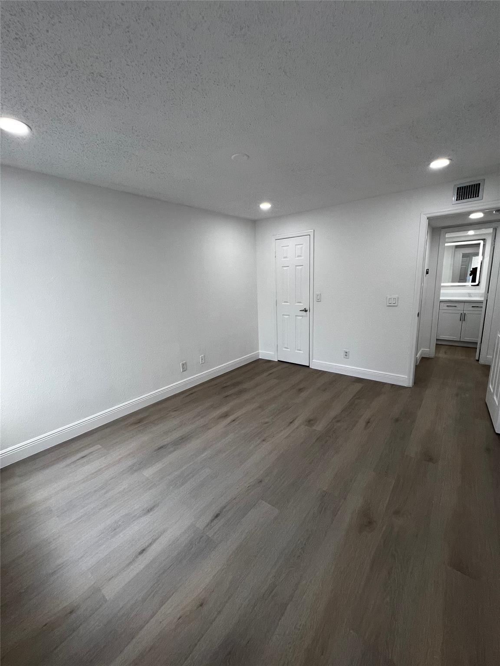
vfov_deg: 106.2
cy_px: 333
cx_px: 250
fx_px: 250
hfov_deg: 89.9
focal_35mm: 13
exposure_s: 1/120
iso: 80
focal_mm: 1.57
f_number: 1.8
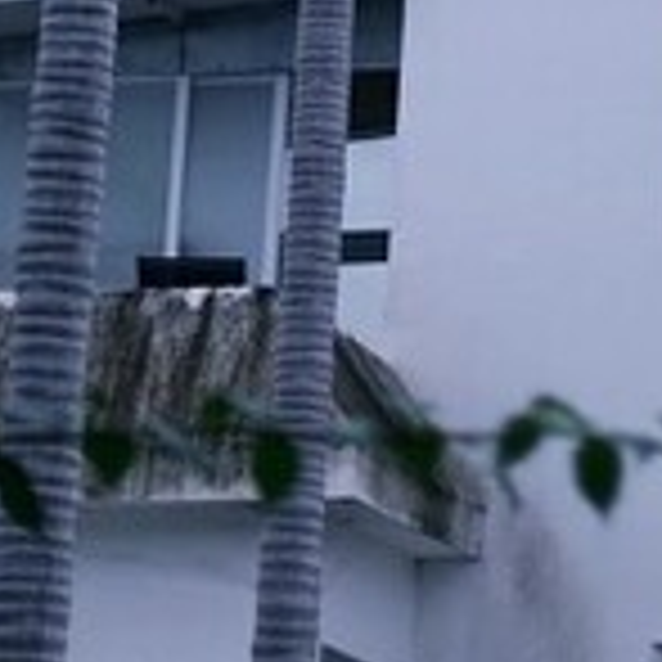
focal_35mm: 347
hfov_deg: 4.9
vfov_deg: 4.9
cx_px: 1540
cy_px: -1052
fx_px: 7508
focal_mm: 50
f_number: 1.8
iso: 100
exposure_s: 1/1600
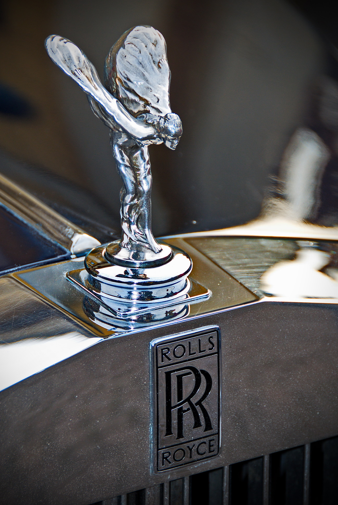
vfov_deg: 9.9
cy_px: 247
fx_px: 2908
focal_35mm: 207
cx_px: 151
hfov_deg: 6.7
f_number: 5.6
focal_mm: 112
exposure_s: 1/125
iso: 125
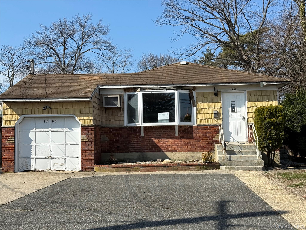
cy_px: 115
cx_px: 153
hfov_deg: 39.7
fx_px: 424
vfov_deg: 30.3
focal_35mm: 48
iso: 64
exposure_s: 1/4878
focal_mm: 6.76
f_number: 1.78
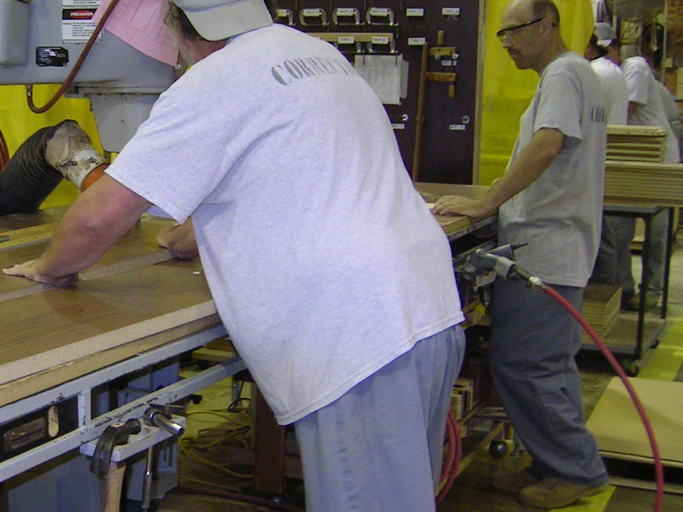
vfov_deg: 22.9
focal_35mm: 64
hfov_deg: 29.5
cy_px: 250
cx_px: 130
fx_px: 1263
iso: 100
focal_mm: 5.6
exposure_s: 1/30
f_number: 2.8
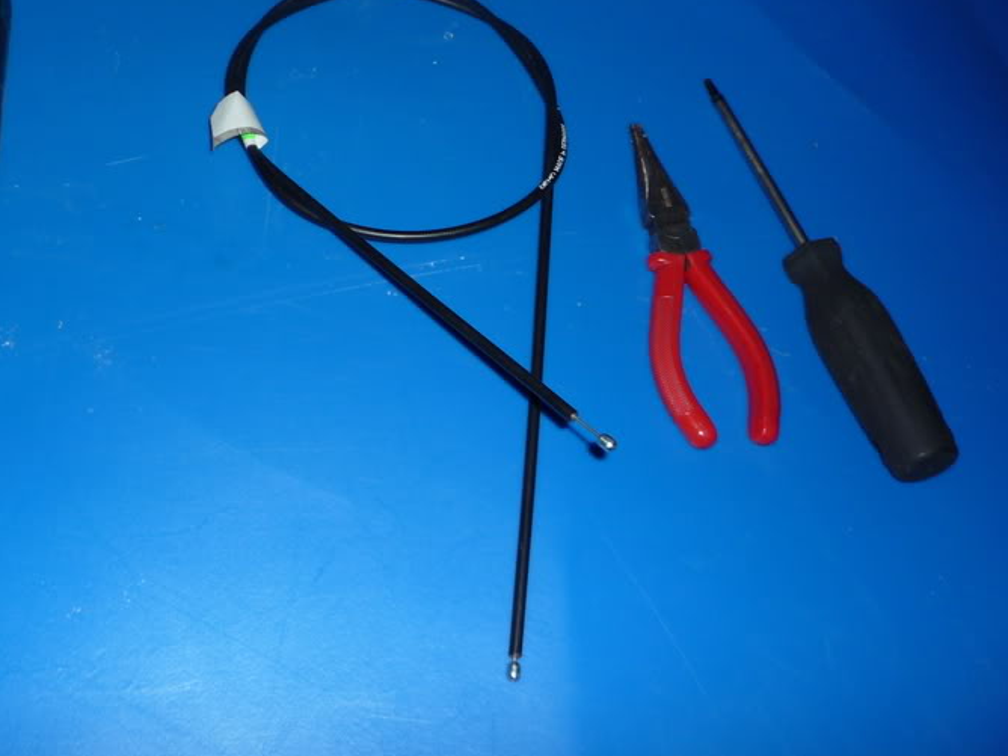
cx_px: 263
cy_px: 199
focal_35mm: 46
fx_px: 1339
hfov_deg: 40.2
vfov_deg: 31.0
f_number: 3.3
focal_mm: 5.2
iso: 100
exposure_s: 1/30
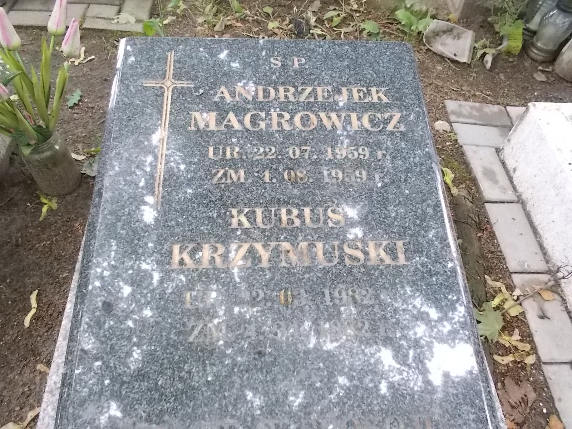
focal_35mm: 26
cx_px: 286
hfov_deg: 67.3
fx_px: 430
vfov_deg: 53.1
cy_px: 214
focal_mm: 4.6
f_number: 3.2
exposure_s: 1/80
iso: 400
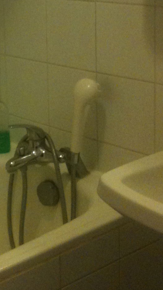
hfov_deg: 14.1
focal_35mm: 83
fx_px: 638
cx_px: -29
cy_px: 58
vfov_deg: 25.2
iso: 250
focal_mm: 3.85
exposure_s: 1/17
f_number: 2.8
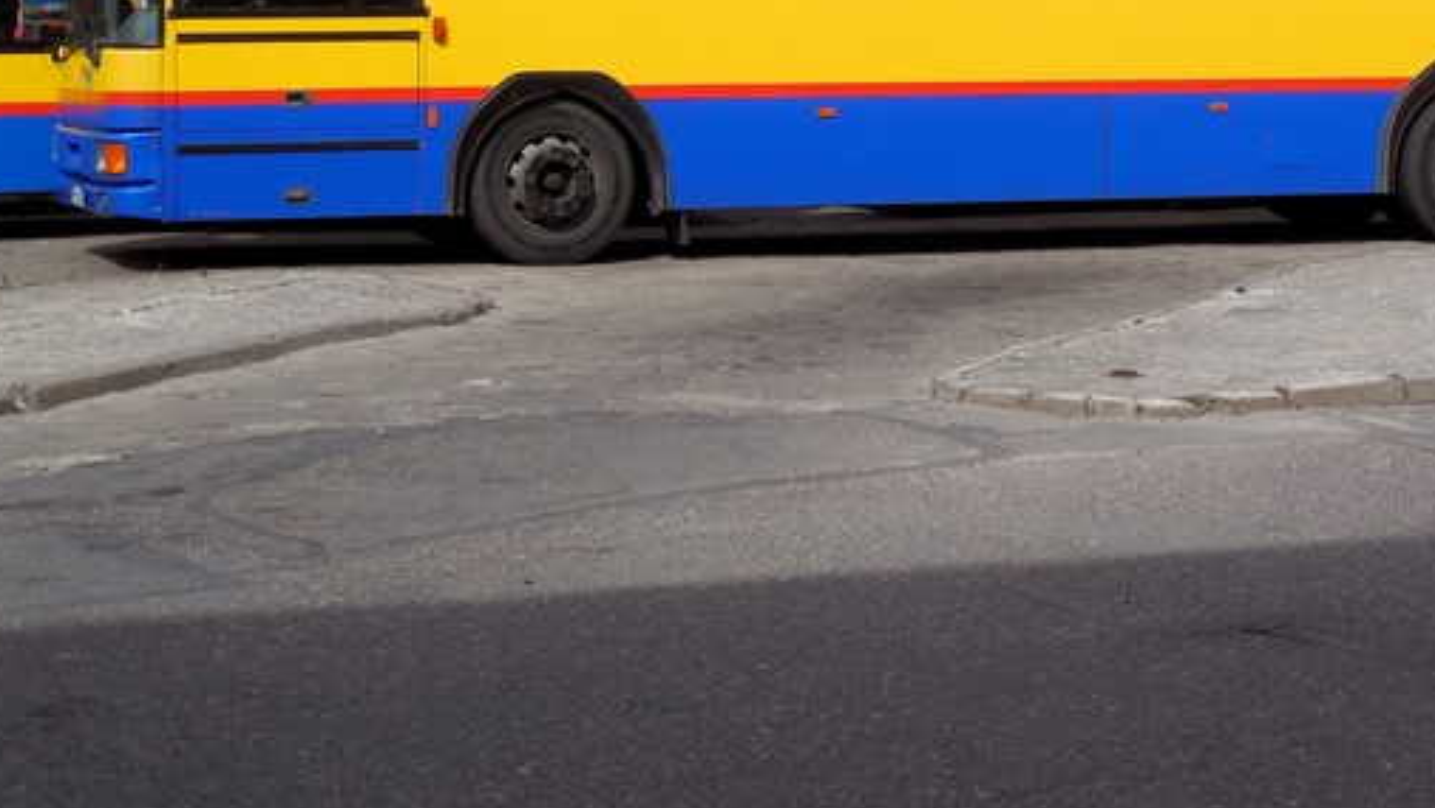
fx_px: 3540
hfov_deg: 22.8
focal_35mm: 93
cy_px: 3
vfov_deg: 12.9
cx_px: 956
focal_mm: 9.8
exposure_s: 1/1000
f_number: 4.2
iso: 125
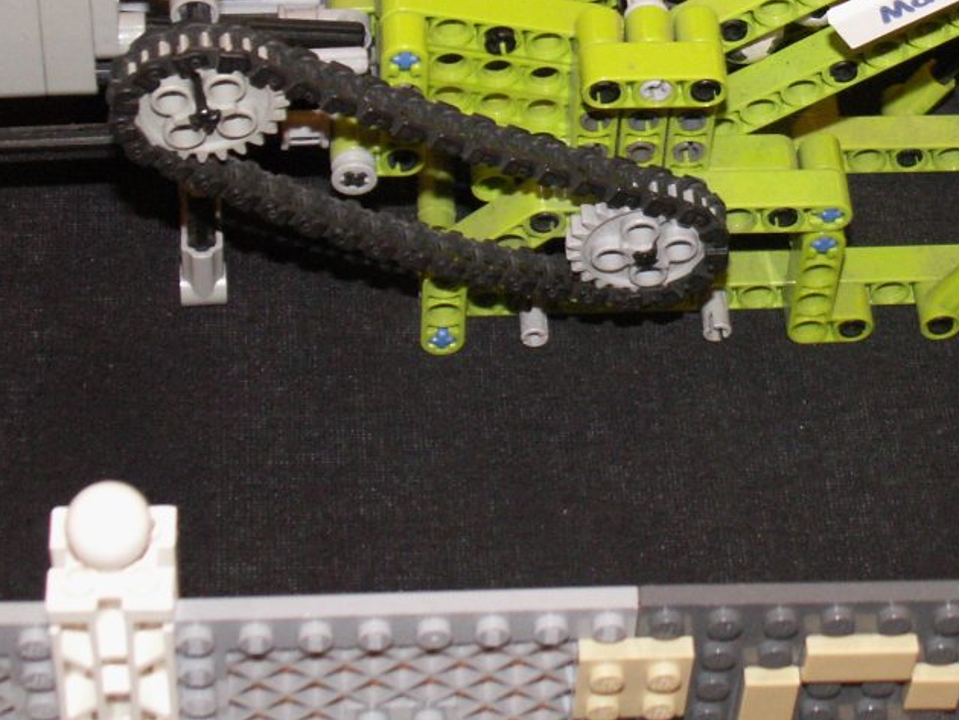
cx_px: 864
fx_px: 2882
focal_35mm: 104
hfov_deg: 18.6
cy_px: 3
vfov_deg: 14.0
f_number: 3.2
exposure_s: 1/60
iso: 160
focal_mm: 7.93
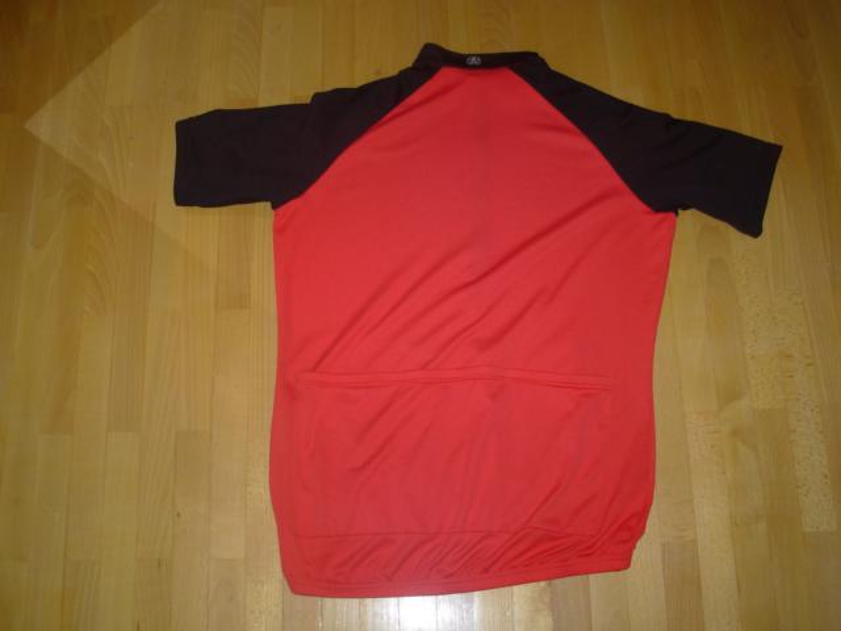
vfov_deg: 37.7
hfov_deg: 49.0
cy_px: 316
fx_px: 923
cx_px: 420
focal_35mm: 38
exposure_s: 1/32
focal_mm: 6.3
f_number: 2.9
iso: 50
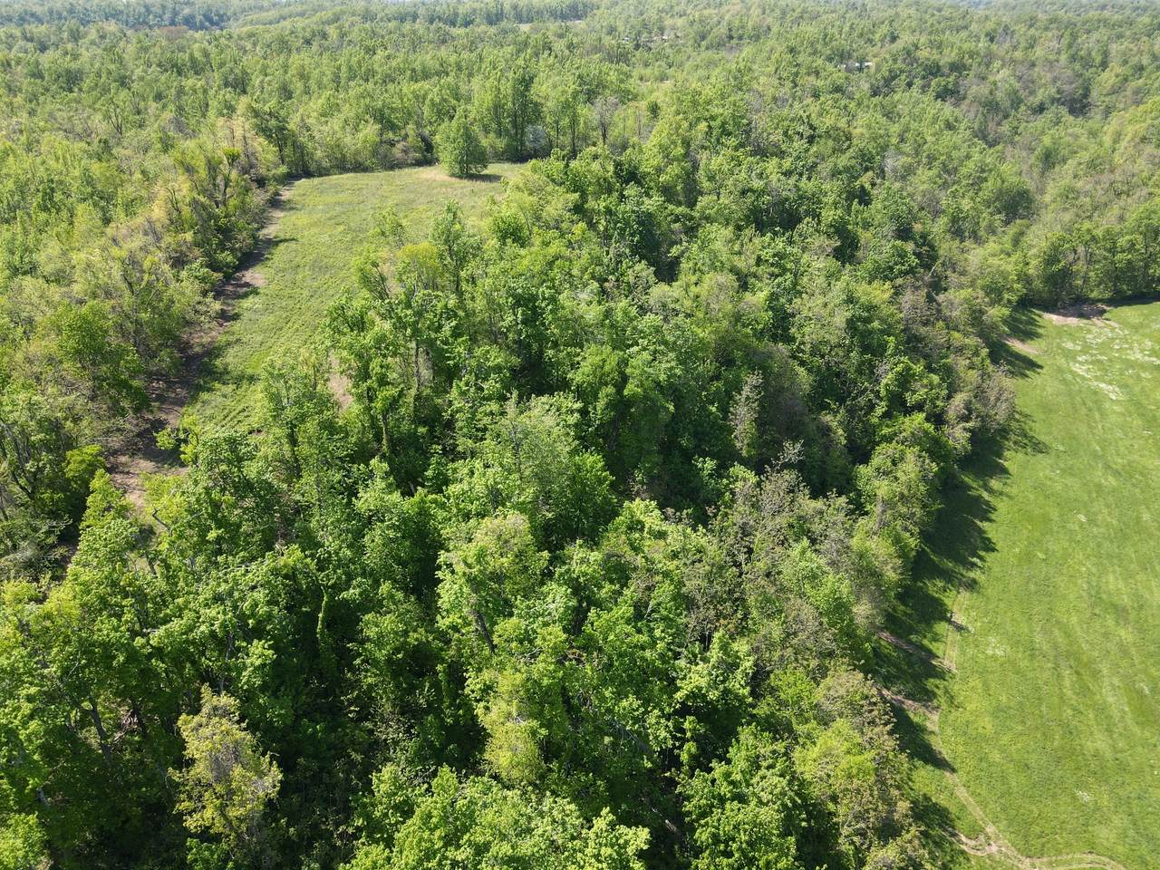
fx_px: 804
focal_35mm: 24
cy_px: 435
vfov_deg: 56.8
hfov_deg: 71.6
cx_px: 580
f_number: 2.8
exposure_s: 1/200
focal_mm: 4.5
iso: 100
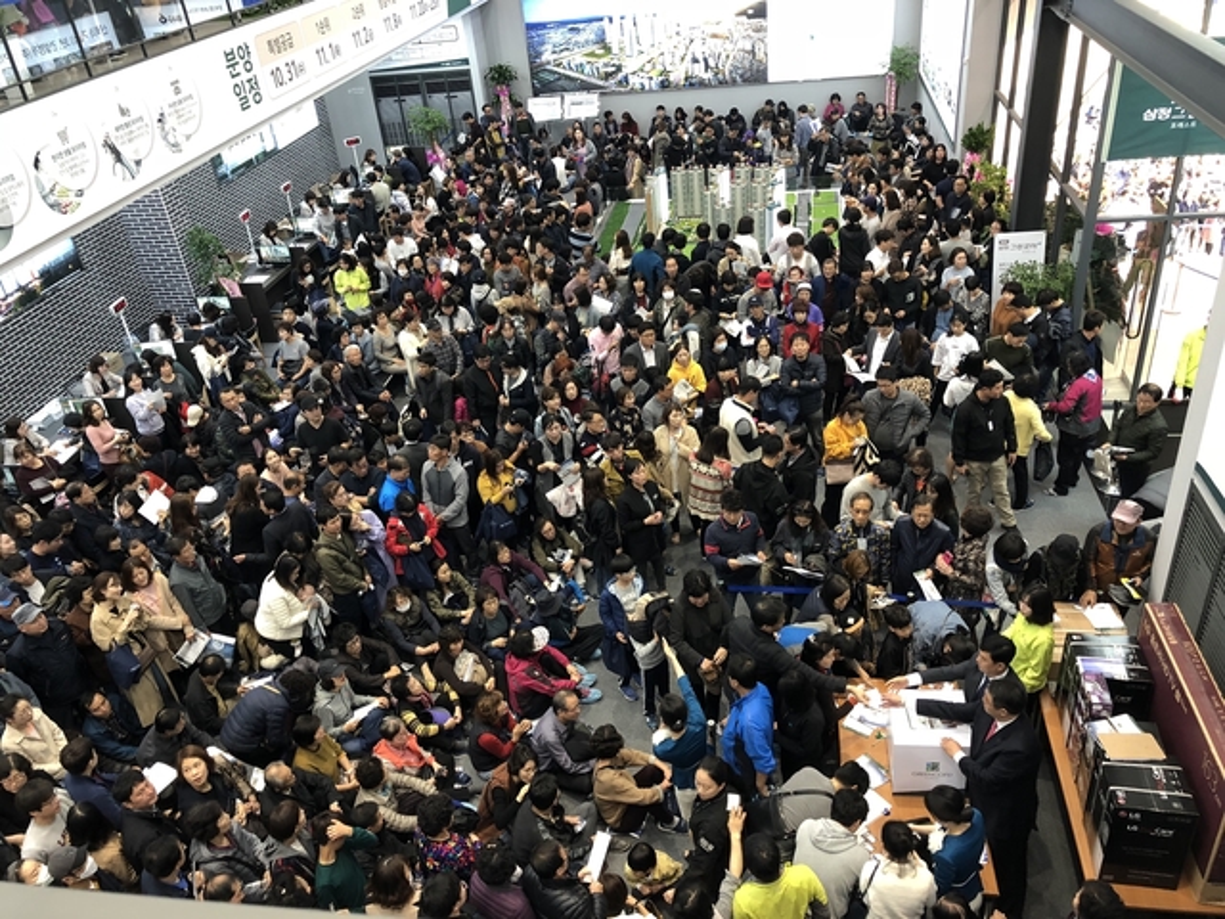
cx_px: 612
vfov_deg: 49.7
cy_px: 460
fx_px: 991
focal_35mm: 28
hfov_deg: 63.4
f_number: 1.8
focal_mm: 3.99
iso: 40
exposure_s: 1/15
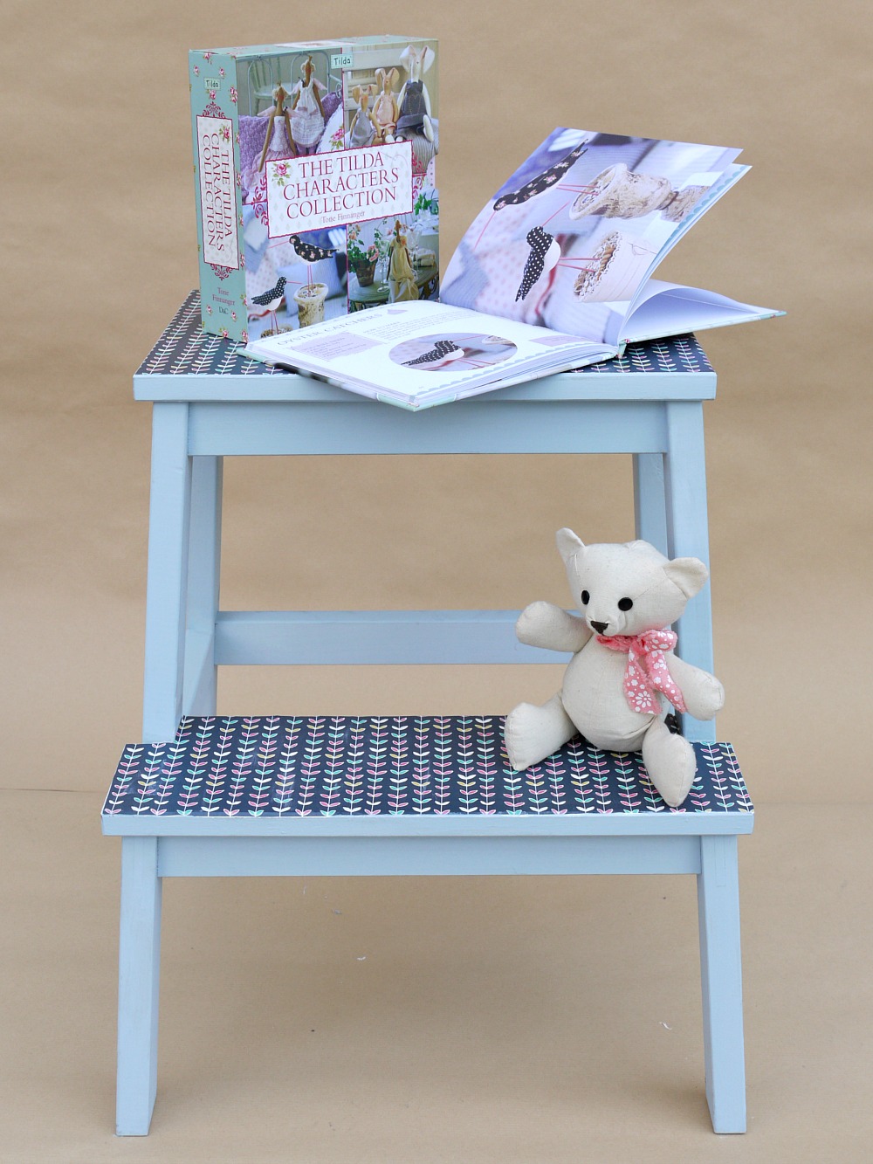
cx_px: 436
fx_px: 1614
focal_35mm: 48
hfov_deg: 30.3
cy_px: 582
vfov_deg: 39.7
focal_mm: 24
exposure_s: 1/160
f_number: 7.1
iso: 400
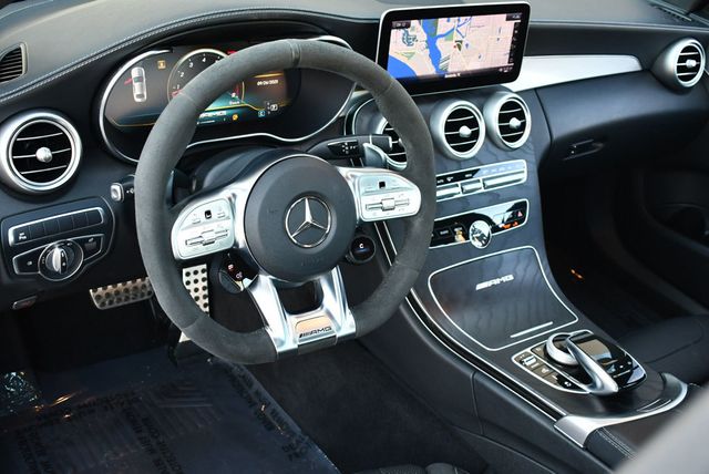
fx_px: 867
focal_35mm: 44
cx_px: 354
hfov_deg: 44.5
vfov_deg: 30.6
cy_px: 237
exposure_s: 1/160
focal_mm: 22
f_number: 3.8
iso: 800
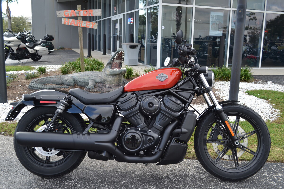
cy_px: 94
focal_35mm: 36
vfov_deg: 36.9
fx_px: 284
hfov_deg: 53.1
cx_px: 142
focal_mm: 24
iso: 125
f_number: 5.6
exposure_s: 1/125
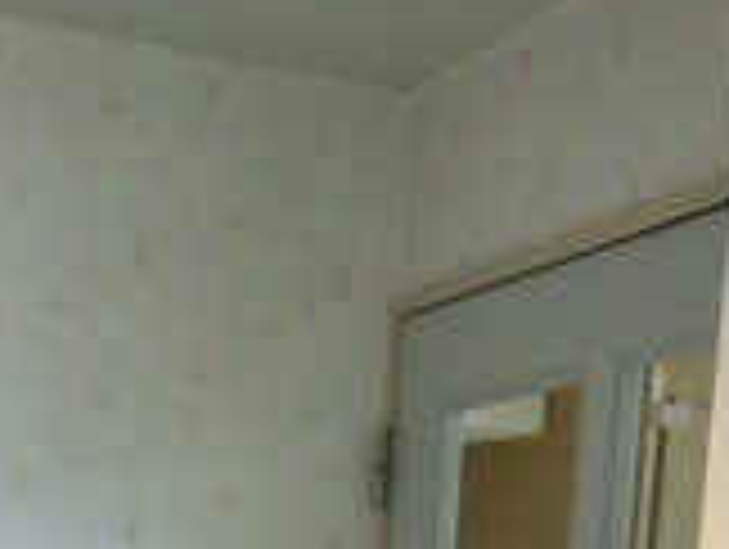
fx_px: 1582
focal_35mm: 75
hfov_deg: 24.9
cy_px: 1058
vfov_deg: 15.9
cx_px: 27
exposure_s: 1/60
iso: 400
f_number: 2.7
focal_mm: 4.06
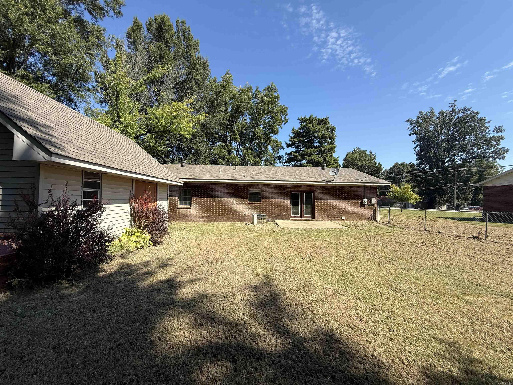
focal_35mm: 14
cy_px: 192
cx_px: 256
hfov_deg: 102.1
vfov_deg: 85.7
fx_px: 207
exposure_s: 1/1285
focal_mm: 2.22
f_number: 2.2
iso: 50
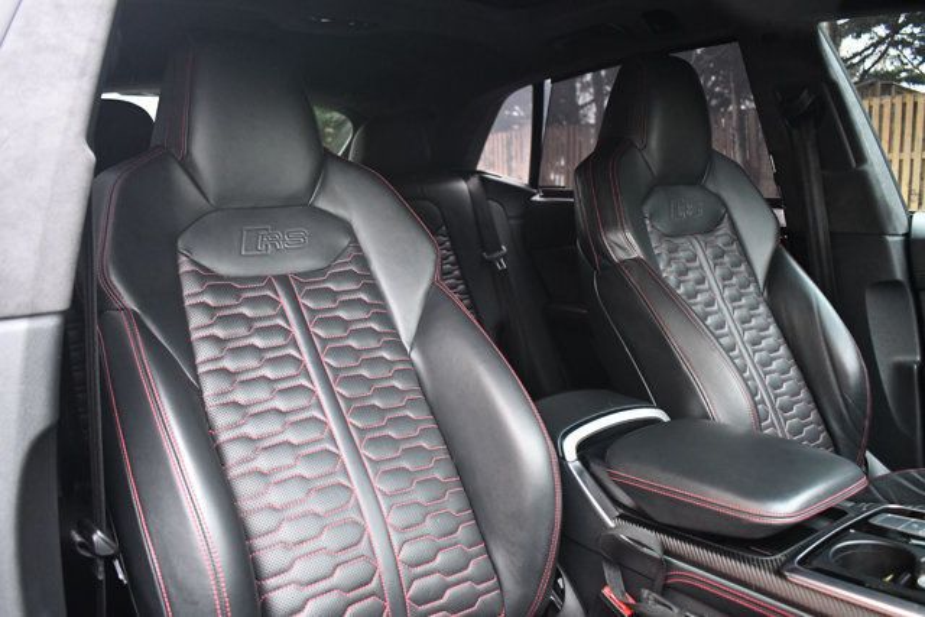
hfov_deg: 60.3
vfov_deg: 42.3
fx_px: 797
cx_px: 462
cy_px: 308
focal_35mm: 31
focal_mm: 21
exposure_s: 1/125
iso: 3200
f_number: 3.8
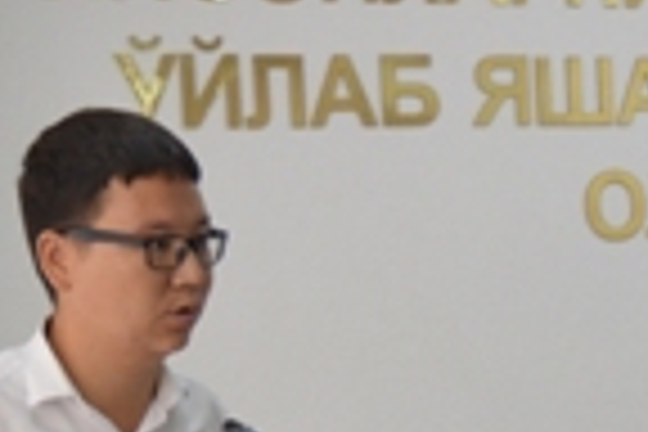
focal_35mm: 147
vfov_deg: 9.2
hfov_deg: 12.8
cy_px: 576
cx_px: 1120
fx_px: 2646
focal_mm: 22
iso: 560
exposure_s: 1/60
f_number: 3.8
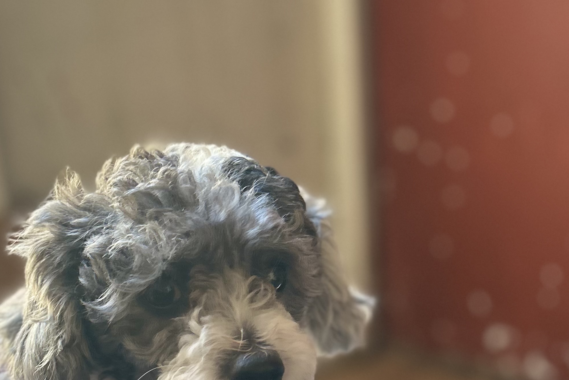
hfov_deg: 36.0
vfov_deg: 24.4
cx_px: 211
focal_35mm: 55
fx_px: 869
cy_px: 274
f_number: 1.5
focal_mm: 5.7
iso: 320
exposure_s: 1/60
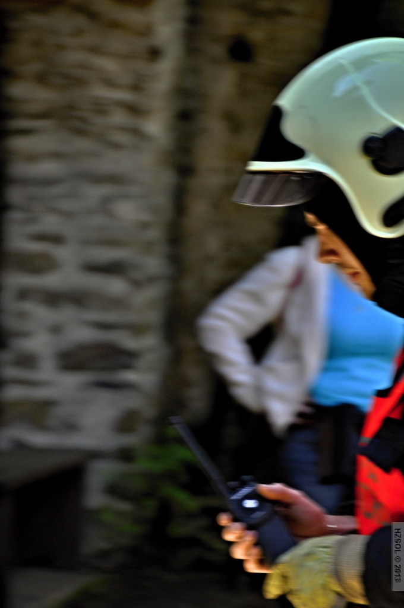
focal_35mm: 225
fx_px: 3797
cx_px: 202
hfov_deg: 6.1
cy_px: 304
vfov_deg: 9.2
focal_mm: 150
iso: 560
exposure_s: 1/250
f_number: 5.6
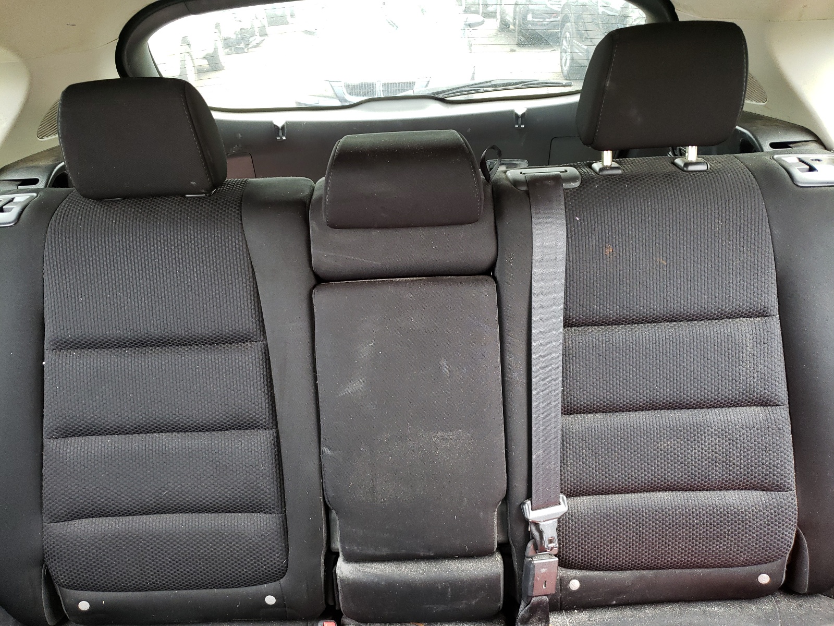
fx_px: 626
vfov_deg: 53.1
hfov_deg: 67.3
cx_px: 417
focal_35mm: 26
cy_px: 313
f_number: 1.5
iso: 96
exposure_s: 1/60.2
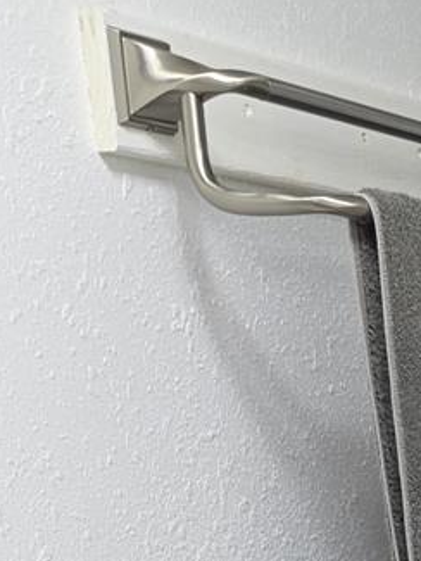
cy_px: 1205
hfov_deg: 12.4
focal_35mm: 106
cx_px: 839
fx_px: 1718
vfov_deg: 14.5
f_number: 1.7
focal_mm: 6.3
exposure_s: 1/60
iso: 25
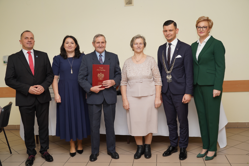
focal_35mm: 41
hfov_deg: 47.4
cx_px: 124
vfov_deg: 32.6
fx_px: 284
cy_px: 83
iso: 250
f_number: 4
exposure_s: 1/100
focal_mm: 41
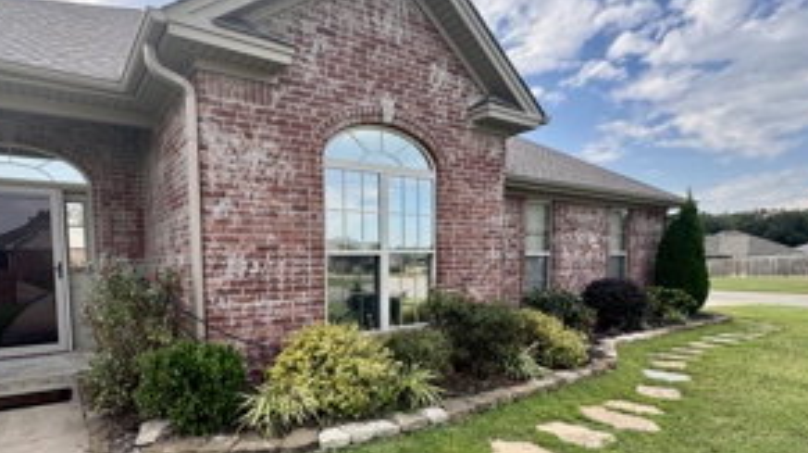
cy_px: 297
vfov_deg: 52.5
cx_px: 336
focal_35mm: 21
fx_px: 449
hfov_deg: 83.2
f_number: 2.2
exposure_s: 1/388
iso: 40
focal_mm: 2.22
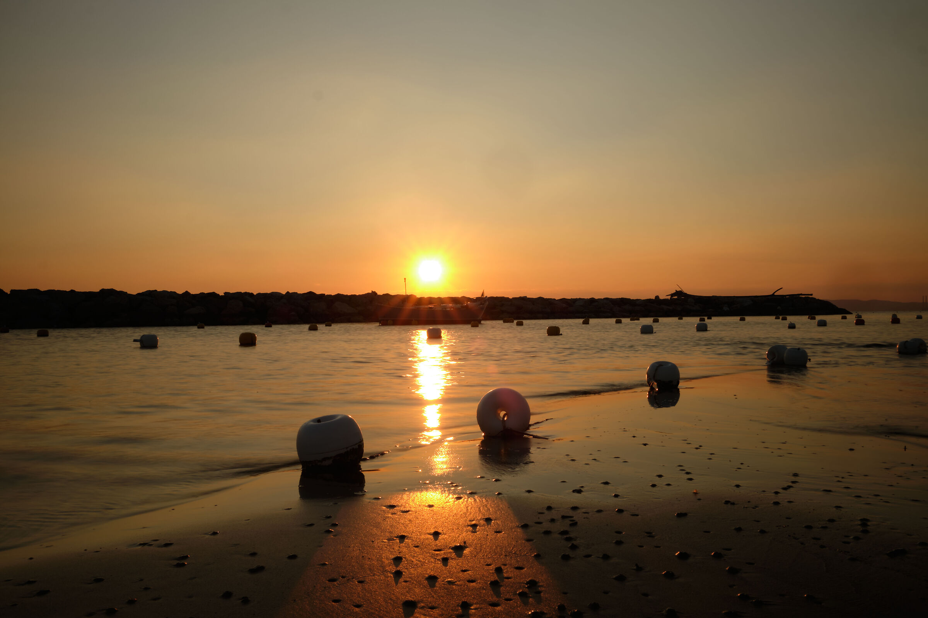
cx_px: 464
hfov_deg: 54.4
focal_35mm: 35
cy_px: 309
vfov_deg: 37.9
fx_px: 902
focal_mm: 23
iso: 100
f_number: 16
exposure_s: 1/4
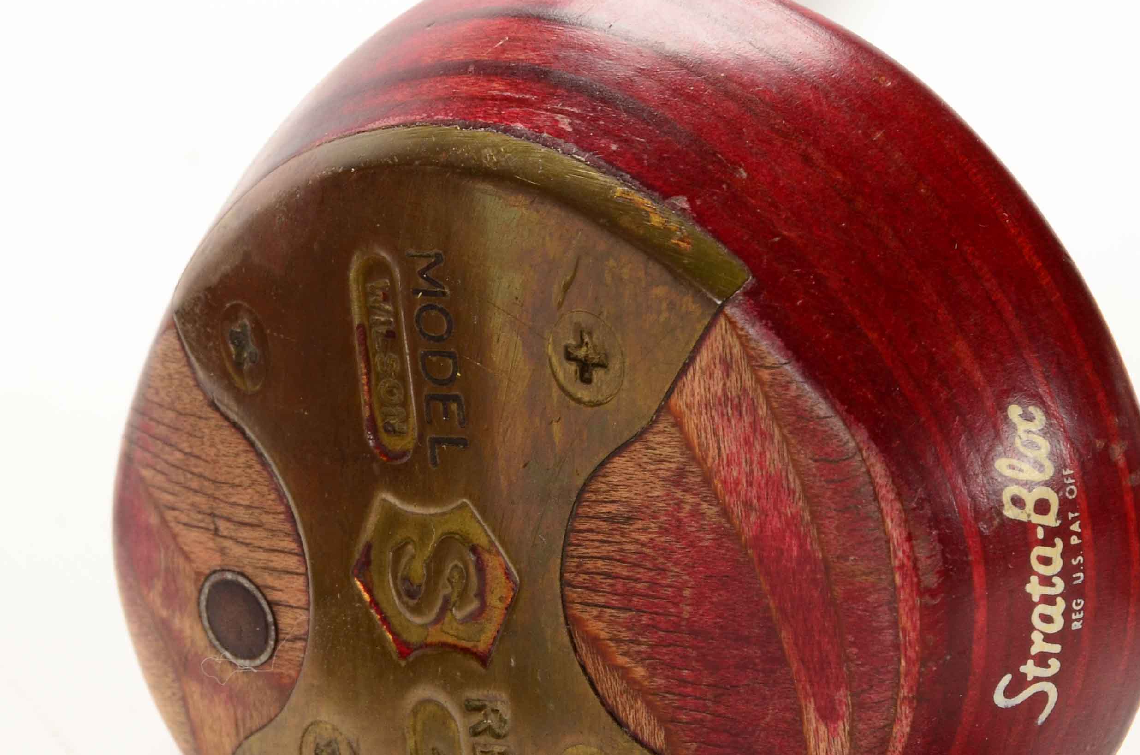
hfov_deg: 6.6
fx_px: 9922
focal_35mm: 314
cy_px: 535
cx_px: 576
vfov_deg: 4.4
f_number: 14
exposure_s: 1/160
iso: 200
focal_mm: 105
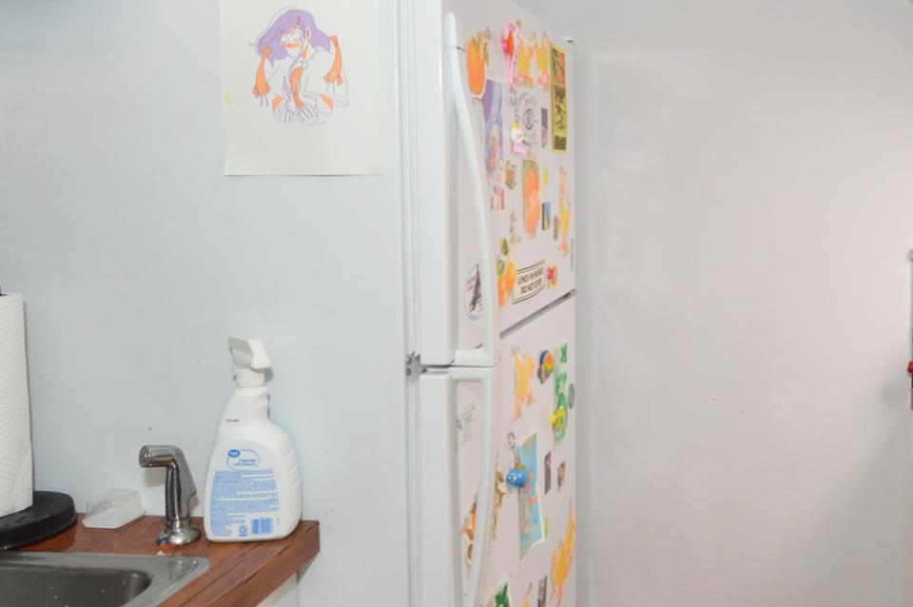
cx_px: 677
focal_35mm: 30
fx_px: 760
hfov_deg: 58.9
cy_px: 255
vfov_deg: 43.4
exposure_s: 1/100
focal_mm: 12
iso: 400
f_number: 5
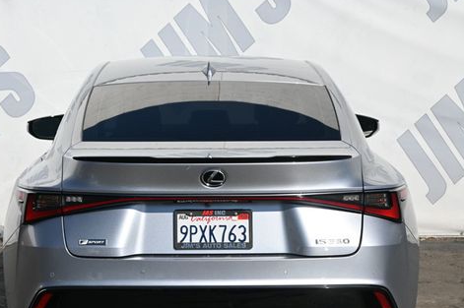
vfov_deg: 13.4
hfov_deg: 20.0
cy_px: 199
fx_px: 1313
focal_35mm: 102
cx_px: 213
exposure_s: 1/320
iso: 100
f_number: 6.3
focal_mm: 50
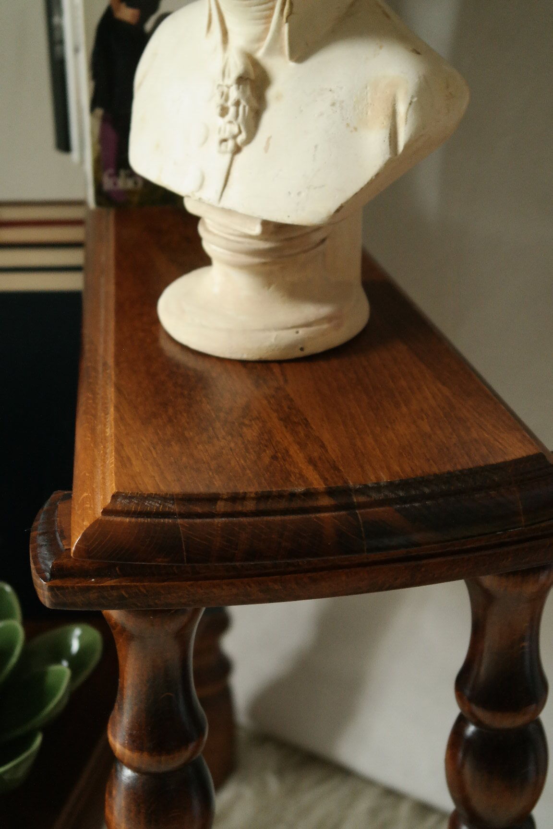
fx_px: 1774
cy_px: 414
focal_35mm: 77
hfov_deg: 17.7
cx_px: 276
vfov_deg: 26.3
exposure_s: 1/30
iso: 1600
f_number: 5.6
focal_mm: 50
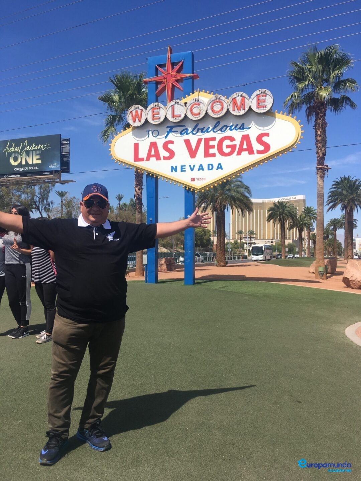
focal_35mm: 29
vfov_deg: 61.7
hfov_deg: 48.2
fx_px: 403
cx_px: 180
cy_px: 240
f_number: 2.2
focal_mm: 4.15
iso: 25
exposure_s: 1/1972
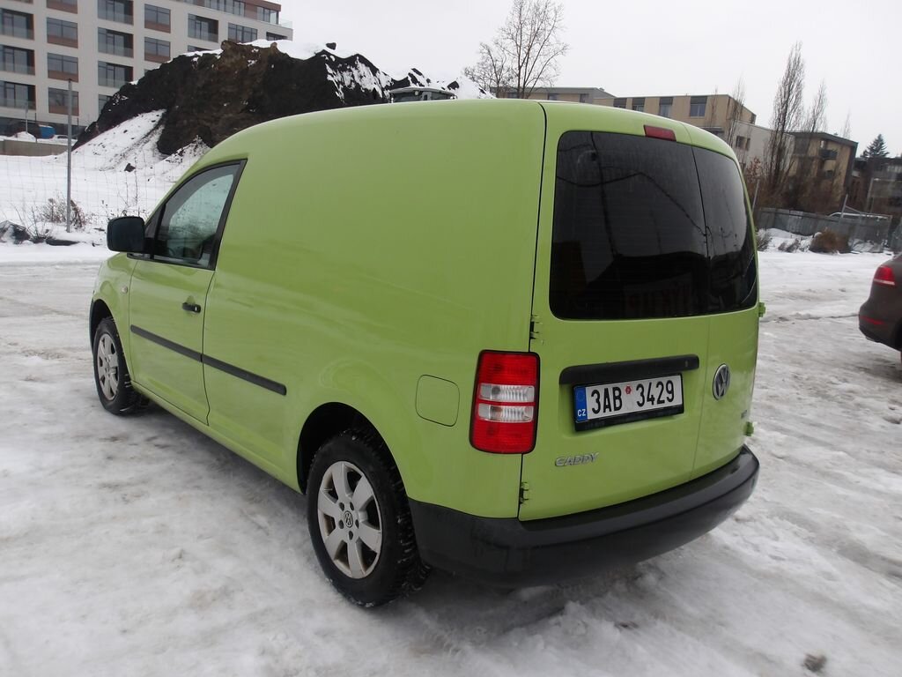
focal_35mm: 27
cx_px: 451
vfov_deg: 51.4
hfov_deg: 65.3
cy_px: 338
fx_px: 704
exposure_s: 1/647
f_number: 3
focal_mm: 4.9
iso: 100
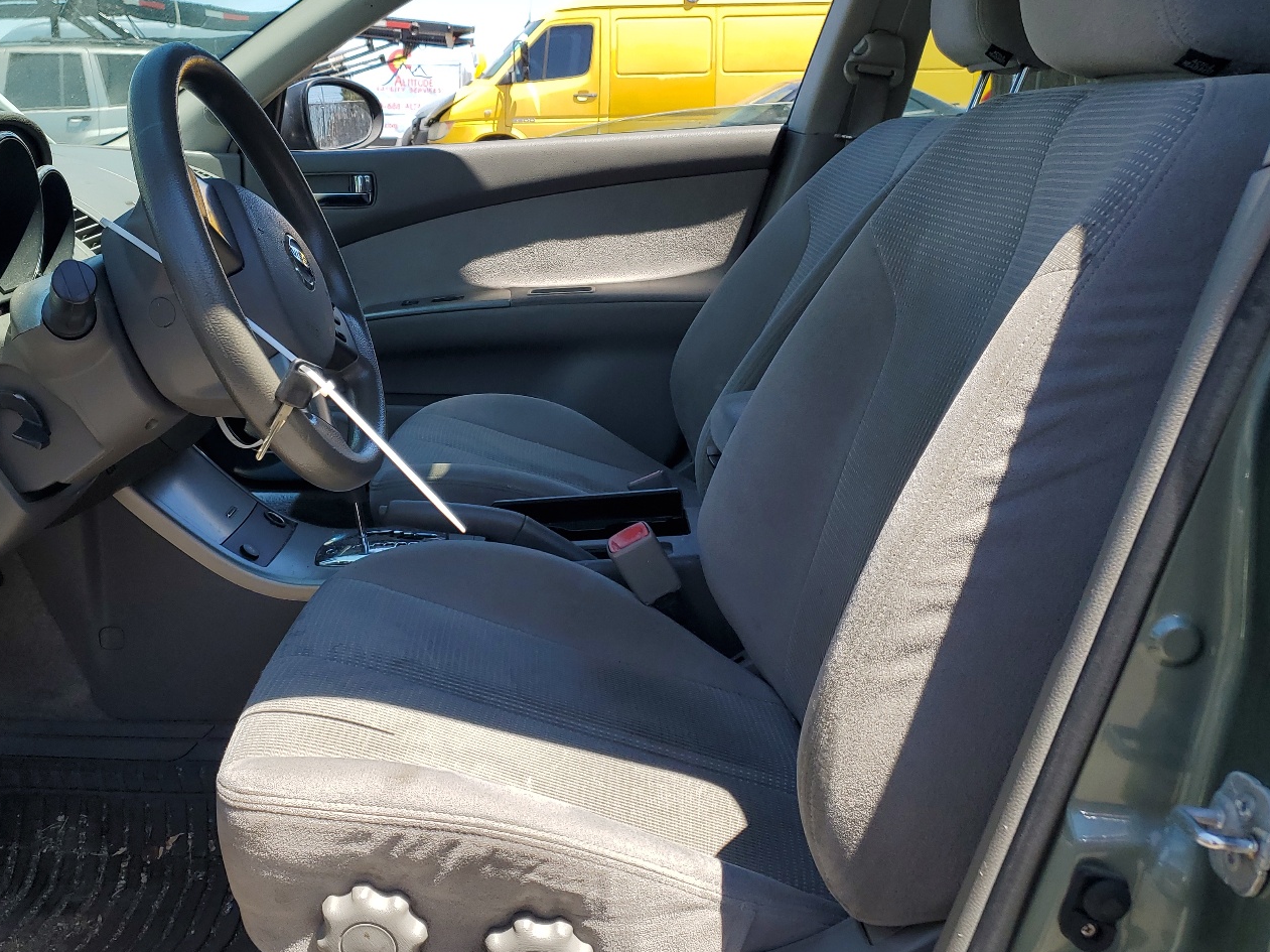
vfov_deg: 42.9
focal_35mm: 33
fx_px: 1210
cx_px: 468
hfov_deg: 54.7
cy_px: 439
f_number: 1.5
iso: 50
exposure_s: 1/1111
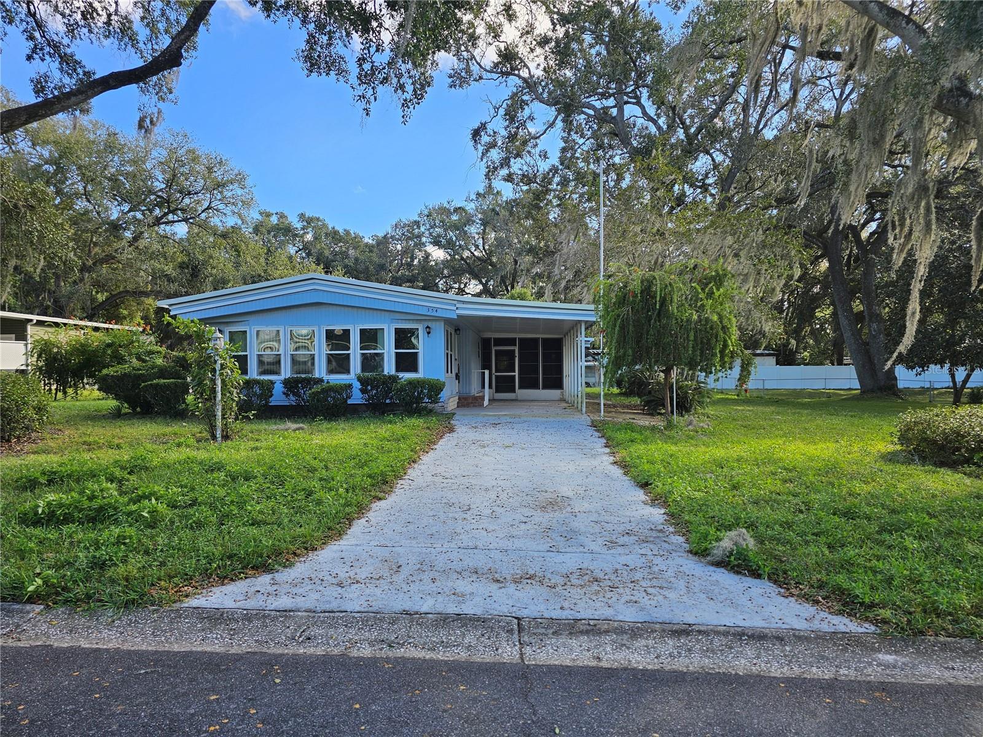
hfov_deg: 73.9
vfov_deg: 58.9
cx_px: 492
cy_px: 368
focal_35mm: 23
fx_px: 653
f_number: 1.7
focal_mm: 6.3
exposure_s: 1/179
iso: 10
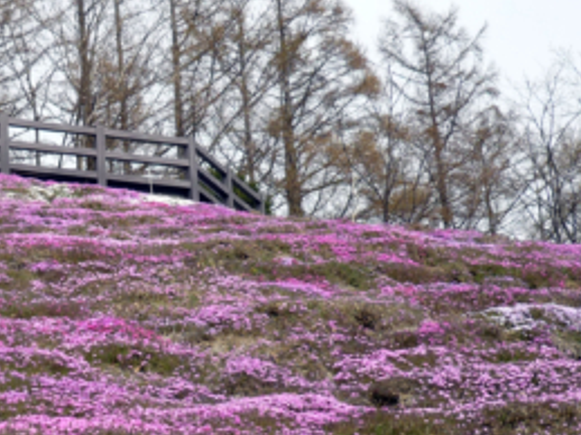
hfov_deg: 19.0
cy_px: 262
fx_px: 1711
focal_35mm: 102
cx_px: 90
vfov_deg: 14.5
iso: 100
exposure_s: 1/800
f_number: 3
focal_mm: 7.2
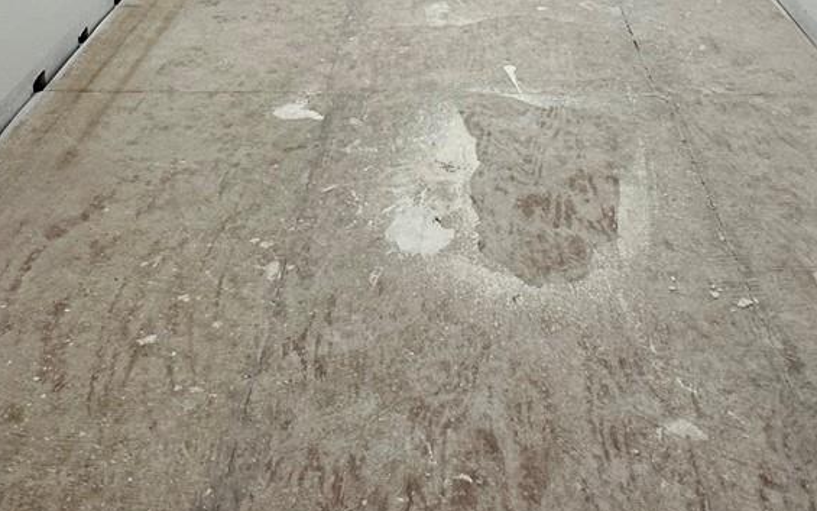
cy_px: -152
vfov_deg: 26.1
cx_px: 448
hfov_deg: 47.1
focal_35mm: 42
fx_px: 935
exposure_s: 1/120
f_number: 2.2
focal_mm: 2.22
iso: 160
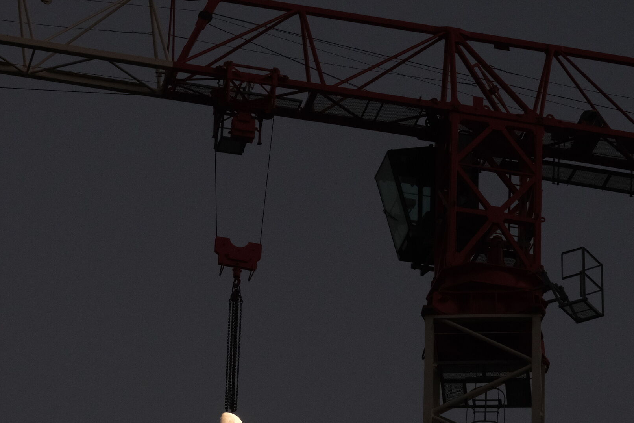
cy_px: 245
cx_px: 230
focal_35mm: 213
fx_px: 3751
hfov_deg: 9.7
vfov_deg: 6.4
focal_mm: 95.4
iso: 3200
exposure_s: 1/400
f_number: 8
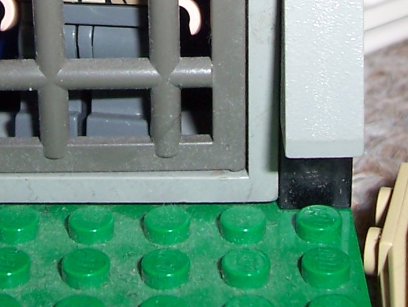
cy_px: -157
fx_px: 1321
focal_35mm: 112
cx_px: 131
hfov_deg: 17.5
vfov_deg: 12.6
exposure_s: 1/60
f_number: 2.7
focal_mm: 5.6
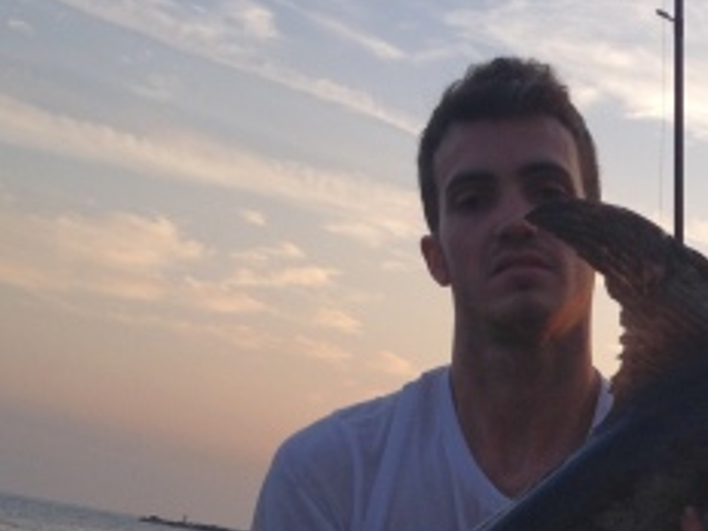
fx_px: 1882
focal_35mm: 92
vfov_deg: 15.8
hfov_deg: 20.5
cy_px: 513
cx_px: 735
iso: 50
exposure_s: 1/418
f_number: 2.4
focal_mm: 4.28
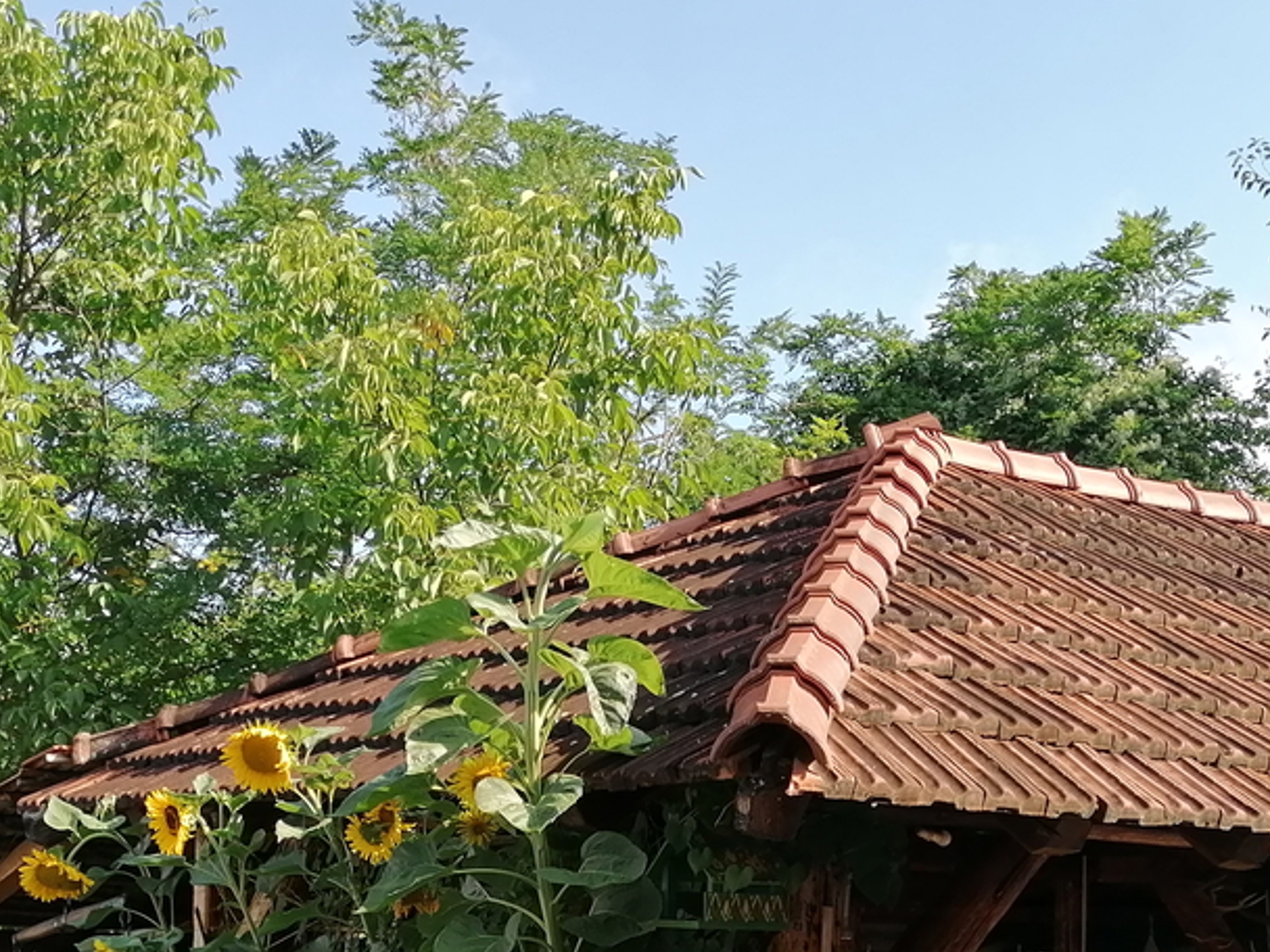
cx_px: 656
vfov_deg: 21.9
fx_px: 2348
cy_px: 1002
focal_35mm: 64
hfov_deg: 30.3
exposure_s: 1/537
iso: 50
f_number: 1.8
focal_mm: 4.75
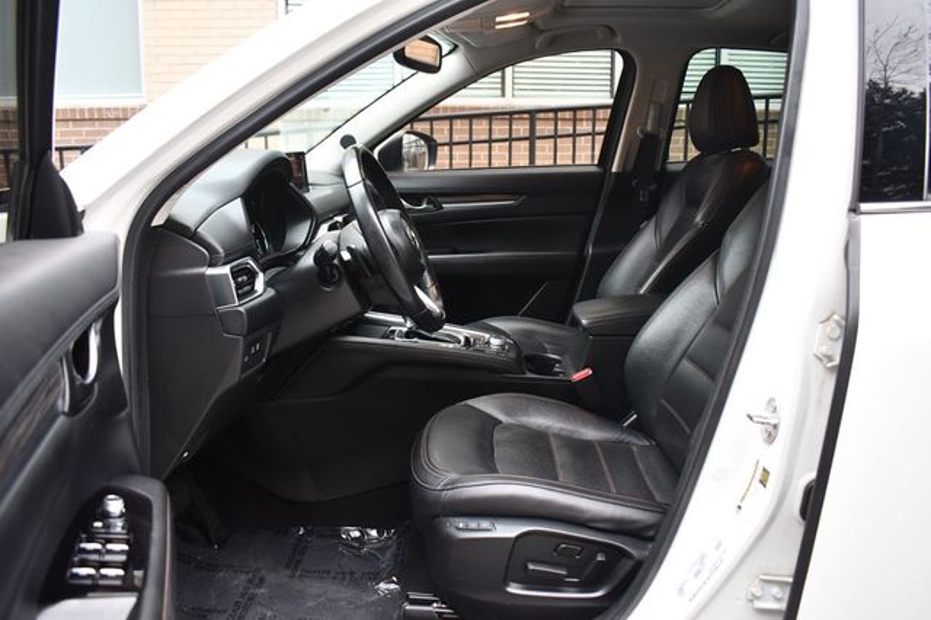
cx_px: 466
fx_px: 775
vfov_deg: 43.6
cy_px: 310
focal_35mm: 30
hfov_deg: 62.0
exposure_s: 1/125
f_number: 3.5
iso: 900
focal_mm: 20
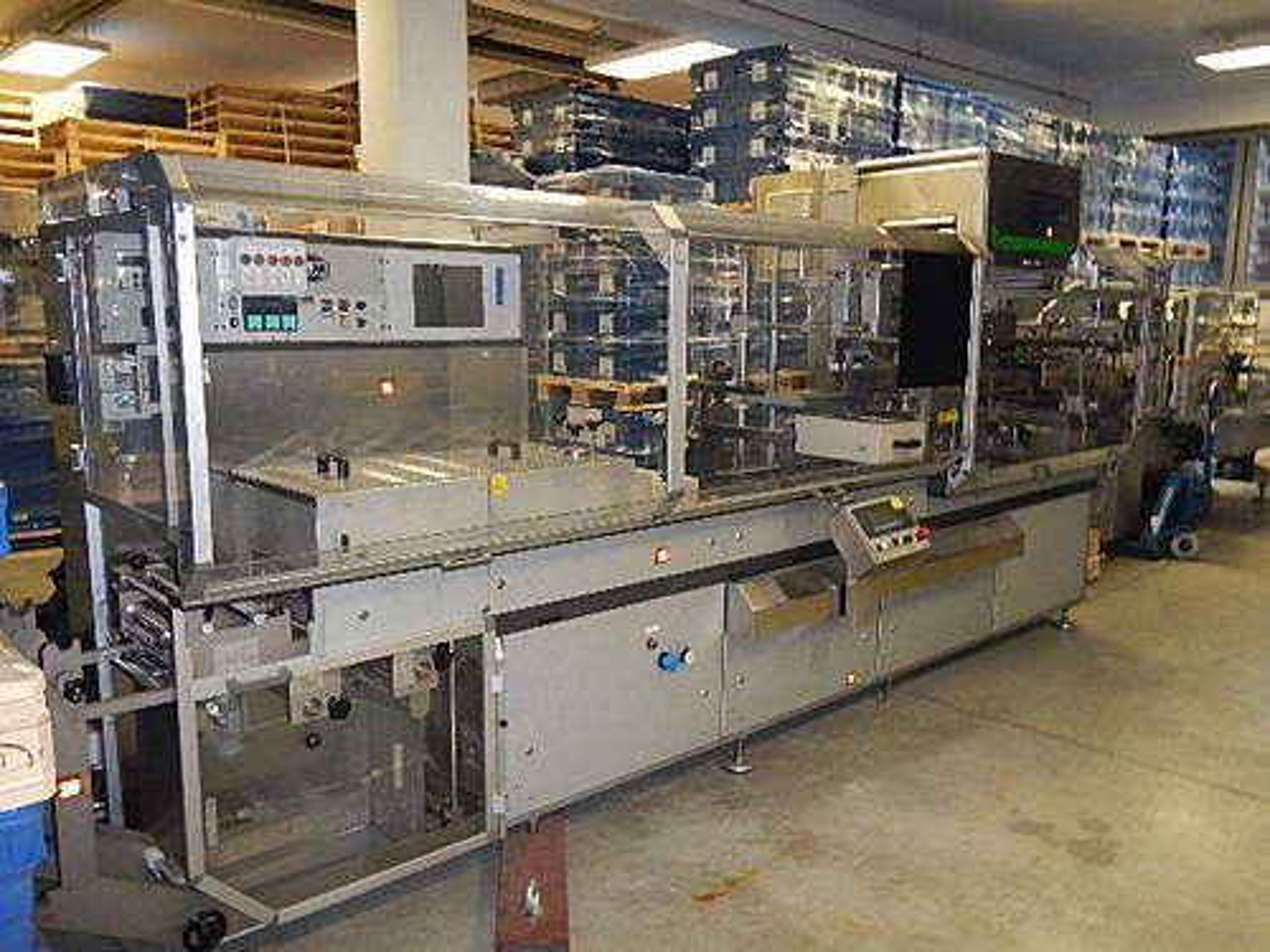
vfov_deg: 49.7
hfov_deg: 63.4
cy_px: 476
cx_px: 635
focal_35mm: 28
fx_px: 1027
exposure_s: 1/30
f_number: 3.9
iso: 450
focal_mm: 5
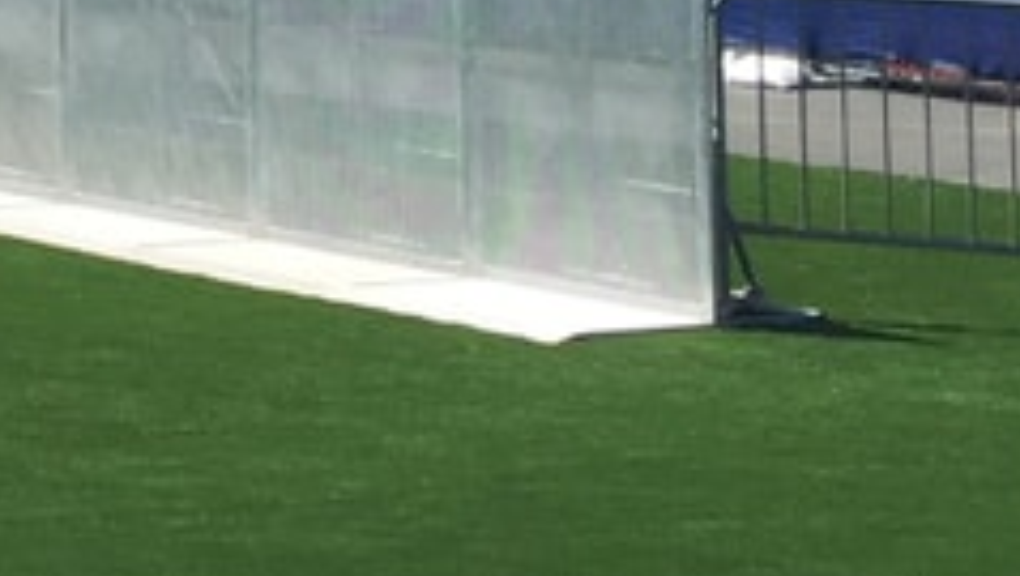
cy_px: -913
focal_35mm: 176
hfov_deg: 11.2
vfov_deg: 6.5
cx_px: -933
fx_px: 4765
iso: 32
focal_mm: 4.15
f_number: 2.2
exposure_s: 1/2198
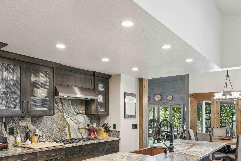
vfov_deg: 42.4
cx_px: 129
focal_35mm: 30
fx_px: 201
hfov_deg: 61.9
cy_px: 119
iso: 500
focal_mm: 16
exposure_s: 1/15
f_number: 7.1
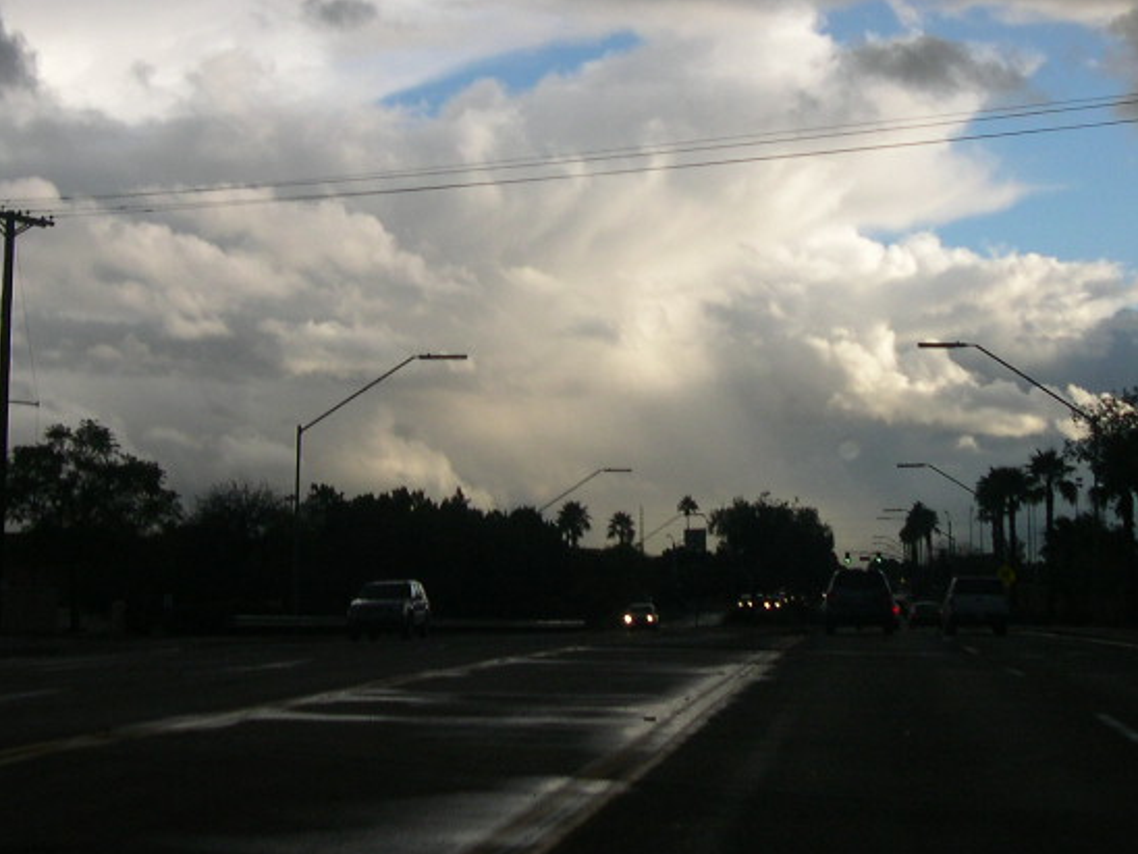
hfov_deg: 27.4
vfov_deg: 20.6
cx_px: 627
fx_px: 2334
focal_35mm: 71
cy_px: 245
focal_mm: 8
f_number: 7.6
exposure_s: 1/142
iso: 100
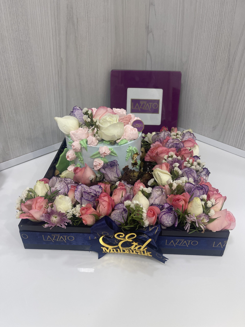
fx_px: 236
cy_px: 164
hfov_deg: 54.9
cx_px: 122
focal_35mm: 25
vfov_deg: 69.4
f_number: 1.6
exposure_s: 1/101
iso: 64
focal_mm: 5.1
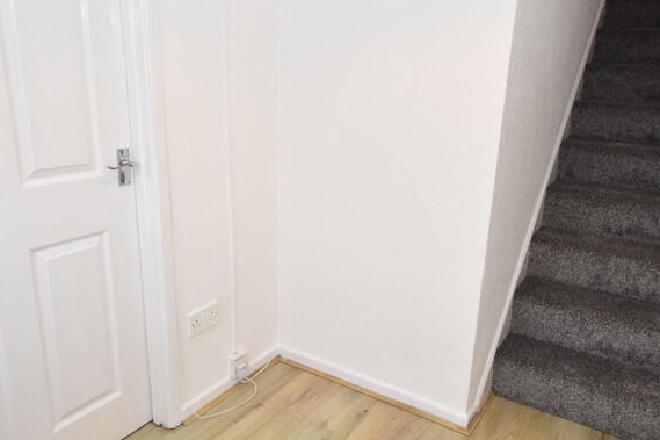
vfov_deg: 47.9
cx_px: 339
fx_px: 495
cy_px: 206
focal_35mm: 27
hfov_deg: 67.4
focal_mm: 10
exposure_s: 1/80
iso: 800
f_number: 4.5
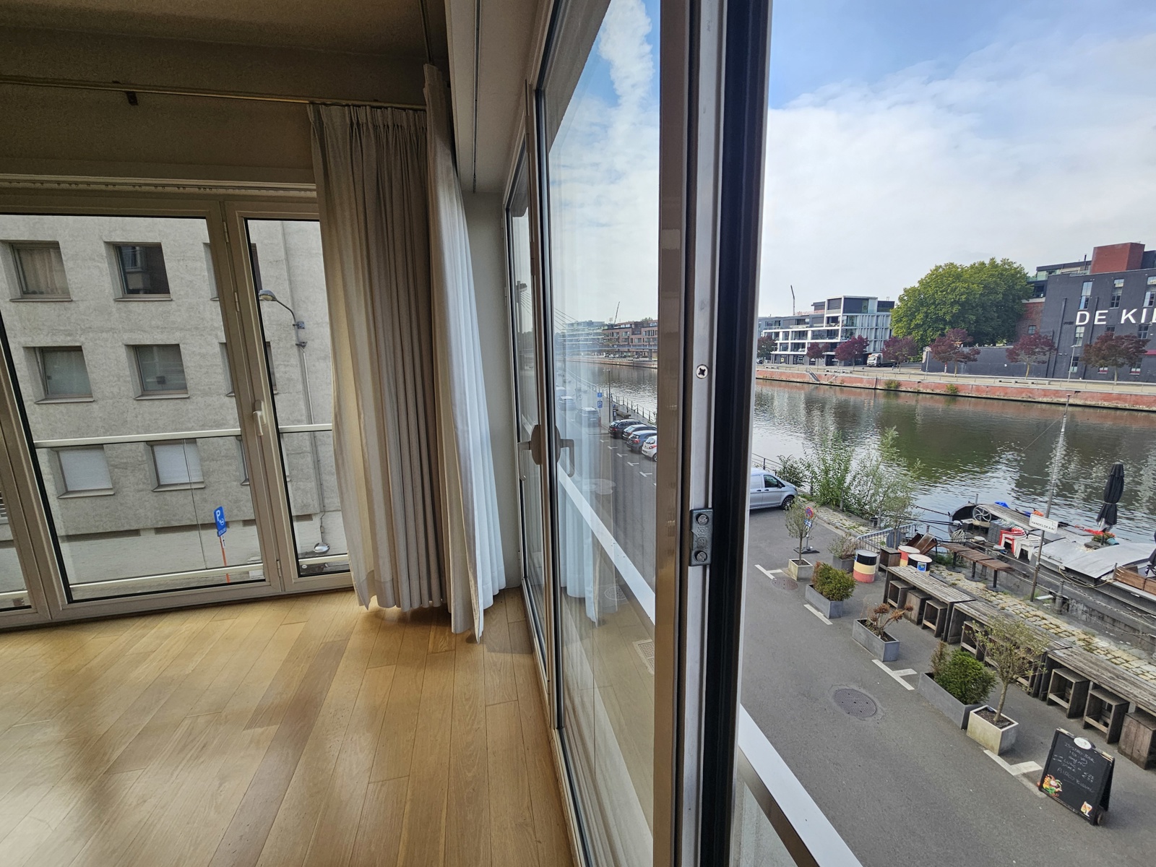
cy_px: 434
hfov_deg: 106.2
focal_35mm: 13
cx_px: 578
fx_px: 434
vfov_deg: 89.9
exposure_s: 1/807
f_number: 2.2
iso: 64
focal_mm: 2.2
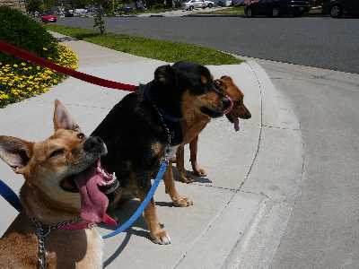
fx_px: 363
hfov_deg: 52.6
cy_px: 134
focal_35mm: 35
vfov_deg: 40.7
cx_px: 180
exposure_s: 1/1000
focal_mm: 5.2
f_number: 5
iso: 80
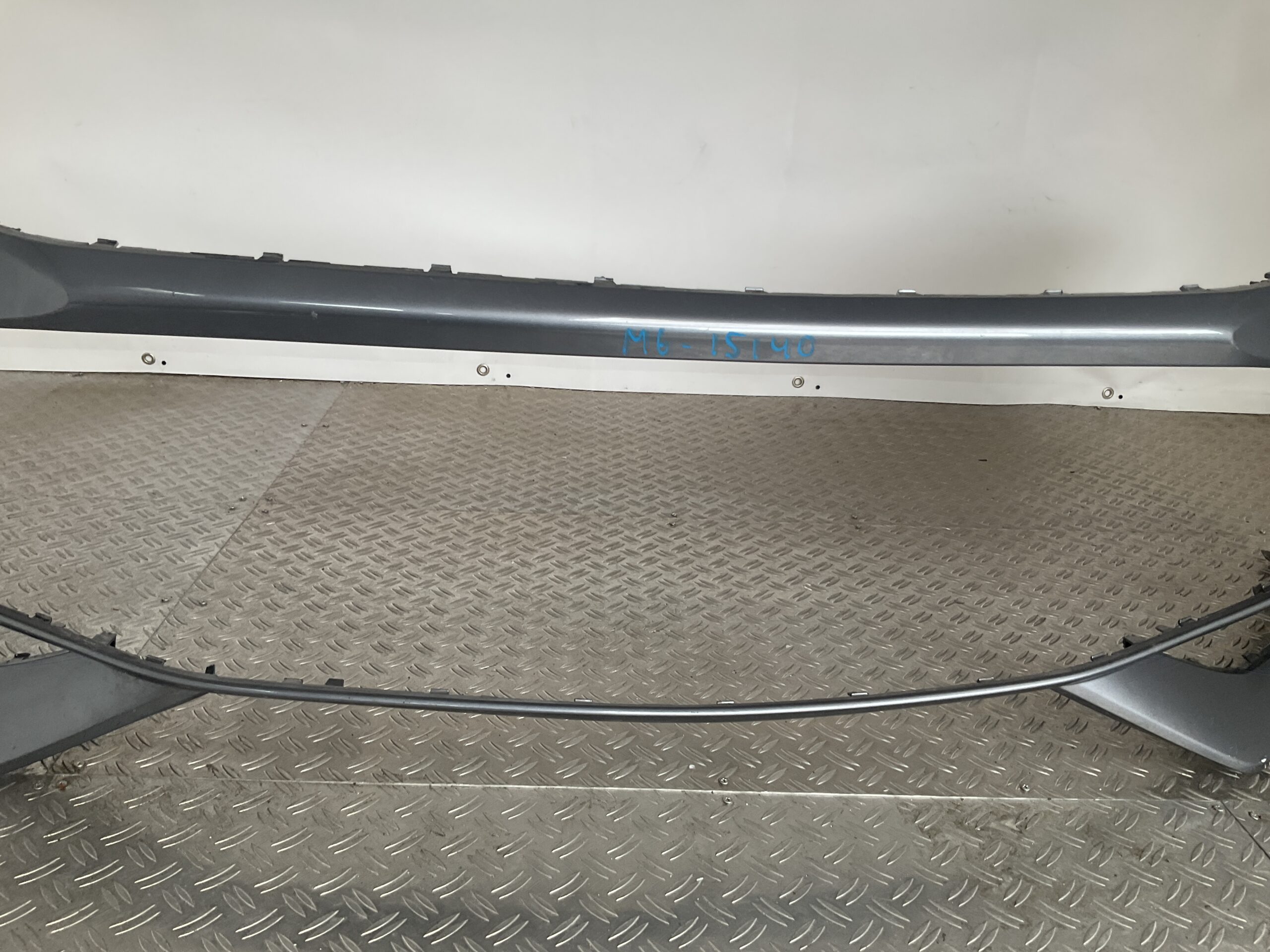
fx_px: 1064
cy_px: 476
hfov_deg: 61.7
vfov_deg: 48.2
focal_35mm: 29
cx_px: 635
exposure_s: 1/120
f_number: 1.8
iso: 32
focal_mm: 3
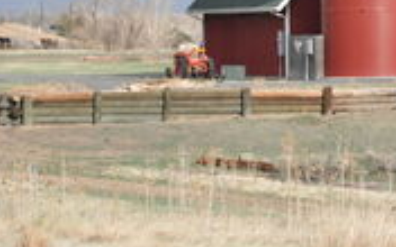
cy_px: -74
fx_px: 3799
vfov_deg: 3.7
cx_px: 447
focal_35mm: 352
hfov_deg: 5.9
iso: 1600
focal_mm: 90
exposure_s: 1/4000
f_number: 8
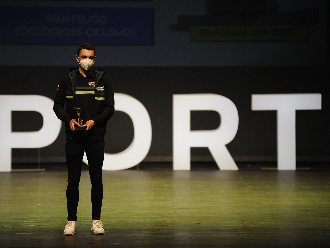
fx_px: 2069
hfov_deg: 9.1
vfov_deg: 6.8
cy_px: 124
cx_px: 155
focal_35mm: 217
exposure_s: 1/500
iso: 1600
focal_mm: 200
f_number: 2.8
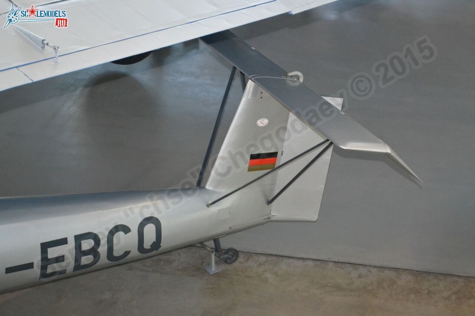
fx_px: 1088
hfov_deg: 24.6
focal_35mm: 82
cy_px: 158
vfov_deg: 16.5
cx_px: 238
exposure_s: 1/60
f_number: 5.6
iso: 2800
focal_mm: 55
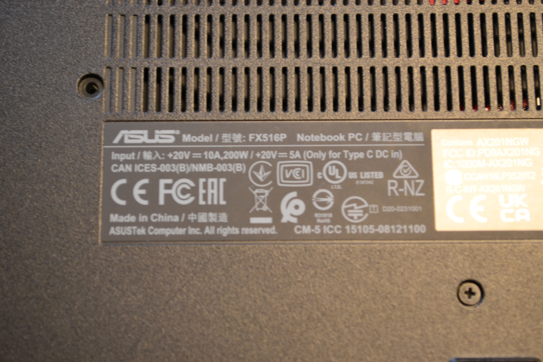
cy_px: 181
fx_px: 1086
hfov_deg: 28.1
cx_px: 272
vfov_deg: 18.9
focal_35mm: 72
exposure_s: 1/15
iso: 800
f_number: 6.3
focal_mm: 48
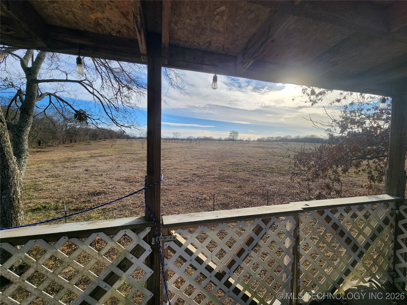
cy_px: 152
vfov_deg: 89.9
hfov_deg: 106.2
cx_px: 204
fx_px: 153
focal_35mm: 13
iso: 50
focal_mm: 2.2
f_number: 2.2
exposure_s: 1/1480
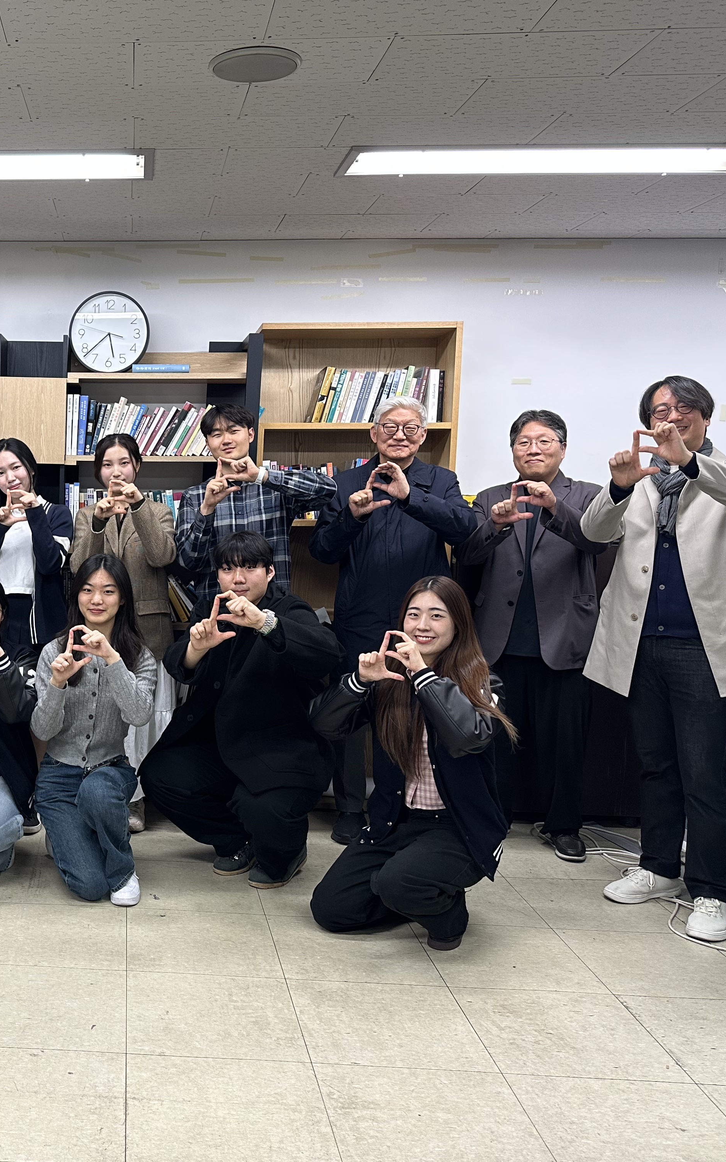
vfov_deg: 56.7
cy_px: 581
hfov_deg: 34.7
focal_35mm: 34
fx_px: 1076
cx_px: 41
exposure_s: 1/60
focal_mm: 6.86
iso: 160
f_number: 1.78
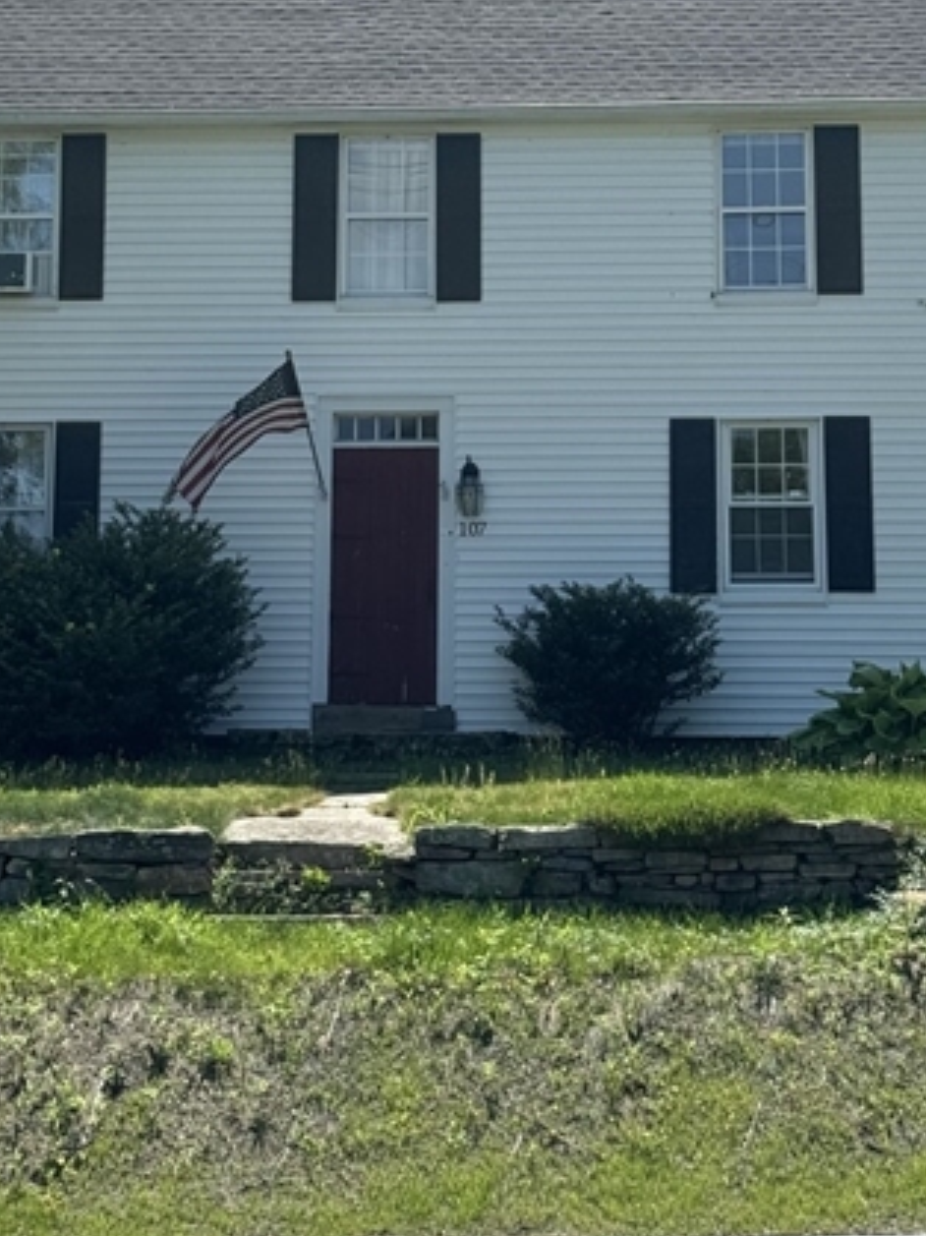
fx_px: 3140
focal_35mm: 88
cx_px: 448
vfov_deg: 21.9
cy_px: 189
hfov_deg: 16.8
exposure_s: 1/2833
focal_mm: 6.76
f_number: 1.78
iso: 64
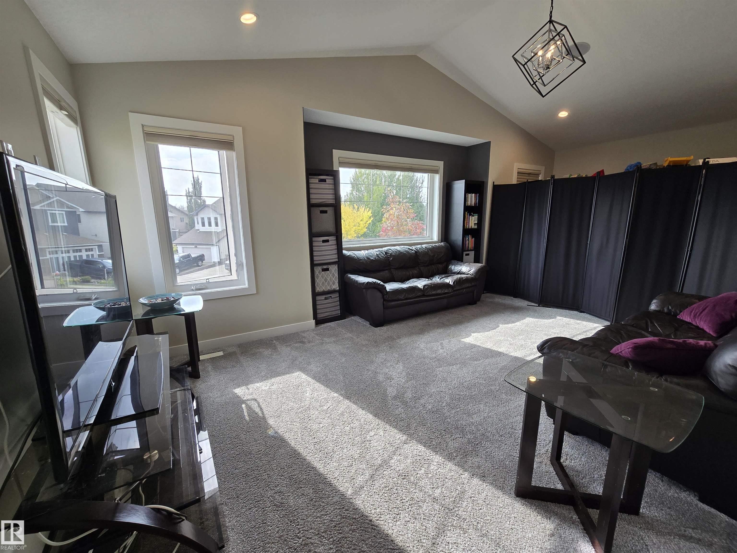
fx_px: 277
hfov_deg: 106.2
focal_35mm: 13
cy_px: 276
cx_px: 368
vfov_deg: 89.9
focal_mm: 2.2
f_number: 2.2
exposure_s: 1/127
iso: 50
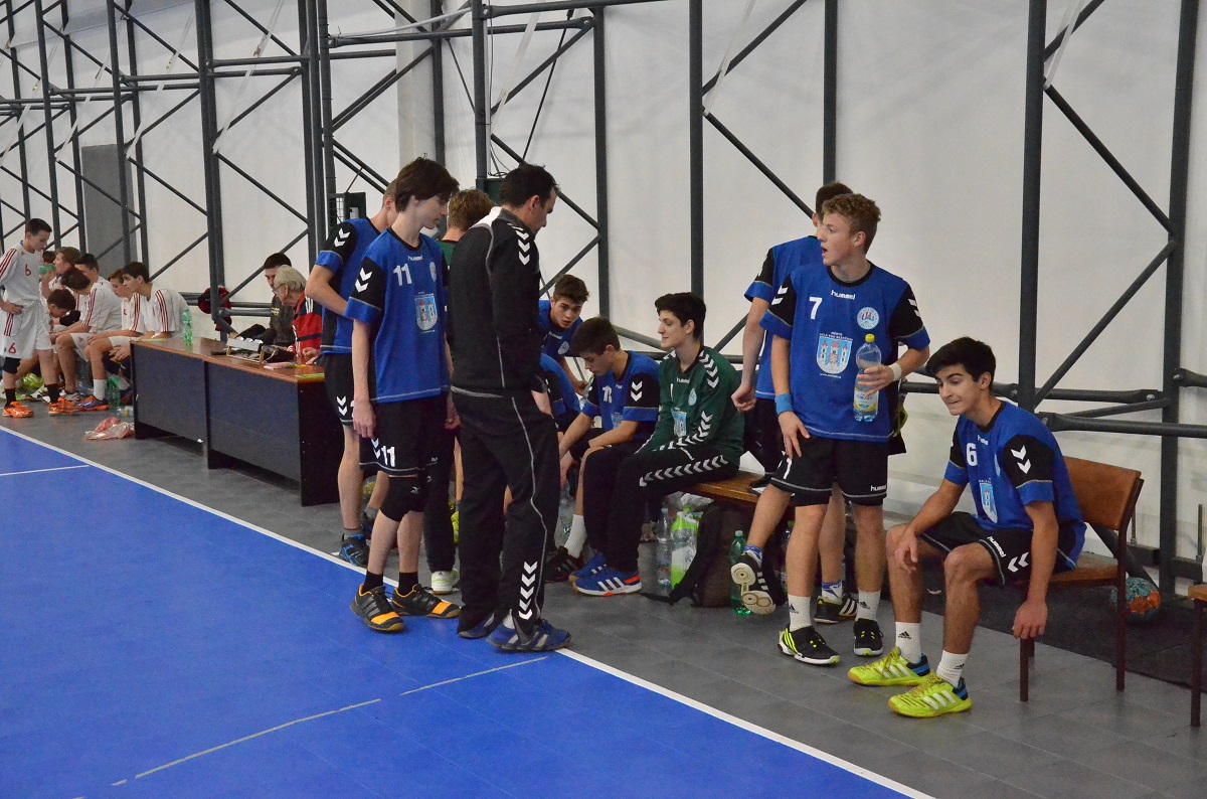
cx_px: 604
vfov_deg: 27.9
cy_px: 400
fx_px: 1606
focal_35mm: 48
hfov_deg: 41.2
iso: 6400
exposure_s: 1/800
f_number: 4.2
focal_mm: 32
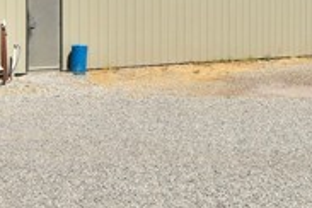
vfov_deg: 12.5
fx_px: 910
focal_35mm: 105
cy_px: -83
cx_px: 135
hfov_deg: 19.4
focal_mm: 20
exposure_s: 1/500
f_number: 11
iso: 250
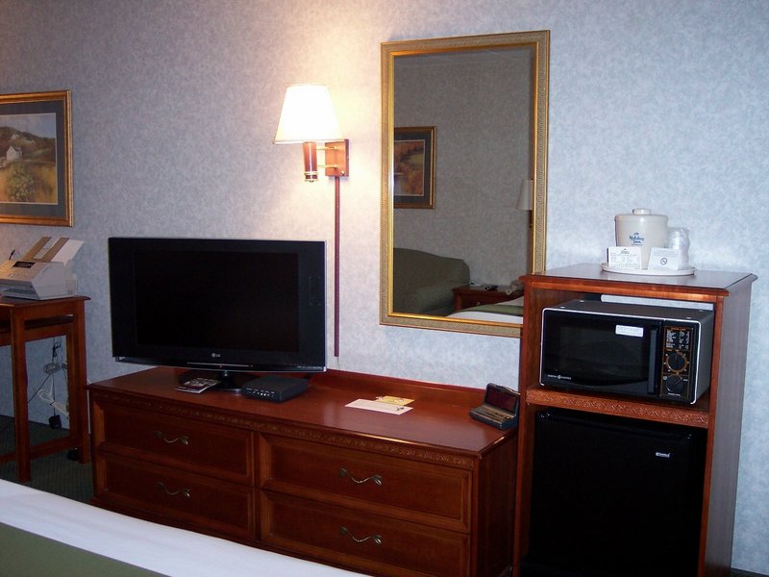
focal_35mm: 38
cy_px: 288
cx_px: 384
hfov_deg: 49.0
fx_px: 844
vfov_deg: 37.7
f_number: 2.8
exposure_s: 1/30
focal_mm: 8
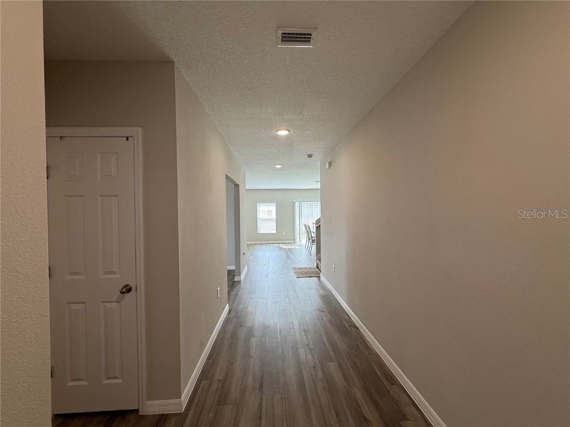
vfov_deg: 85.7
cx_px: 285
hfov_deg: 102.1
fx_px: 231
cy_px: 214
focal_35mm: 14
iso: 100
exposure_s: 1/120
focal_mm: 2.22
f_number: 2.2
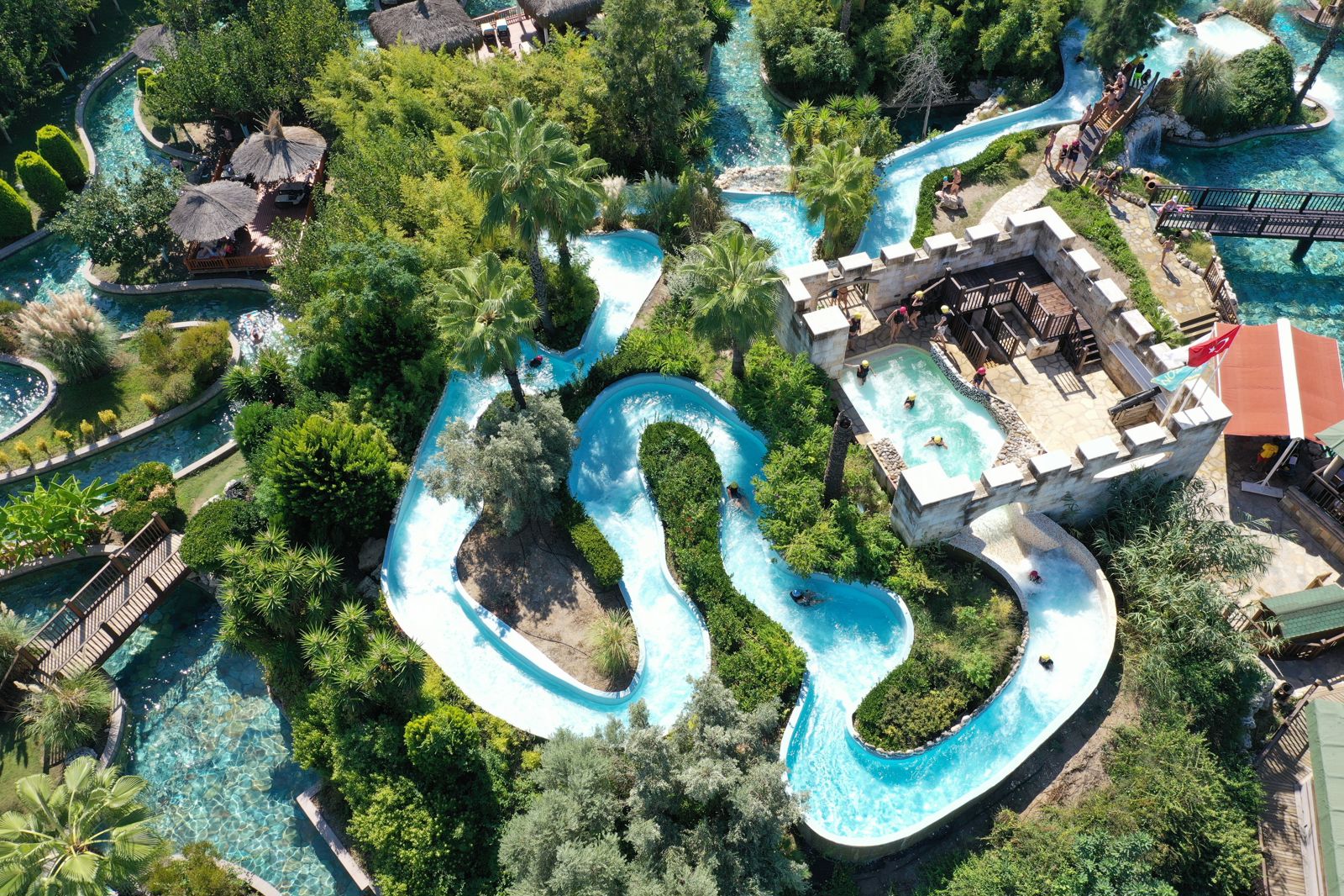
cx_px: 672
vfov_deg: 46.4
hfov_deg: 65.5
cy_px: 448
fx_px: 1045
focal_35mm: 28
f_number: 5
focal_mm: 10.26
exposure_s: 1/320
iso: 100
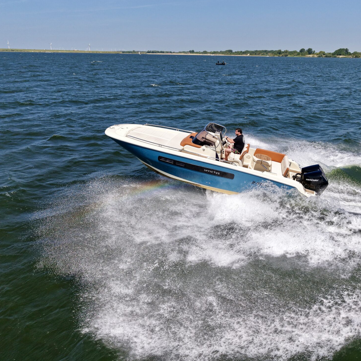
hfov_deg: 55.0
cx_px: 225
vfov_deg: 55.6
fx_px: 342
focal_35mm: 29
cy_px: 179
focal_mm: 8.67
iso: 130
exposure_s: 1/500
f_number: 1.8
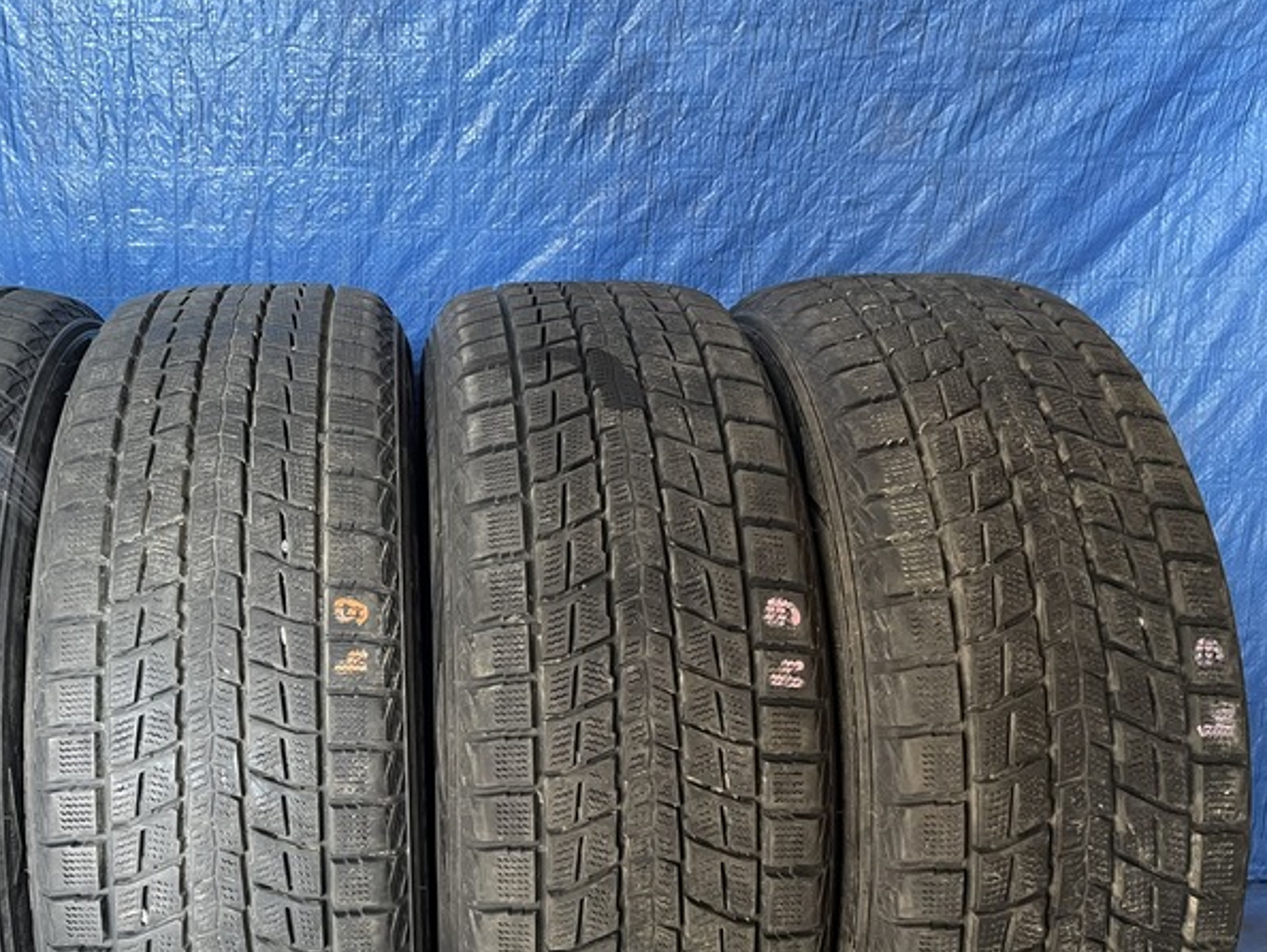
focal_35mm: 35
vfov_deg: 40.3
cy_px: 615
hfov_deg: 51.6
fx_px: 1282
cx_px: 424
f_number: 1.6
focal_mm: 4.2
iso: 250
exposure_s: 1/60
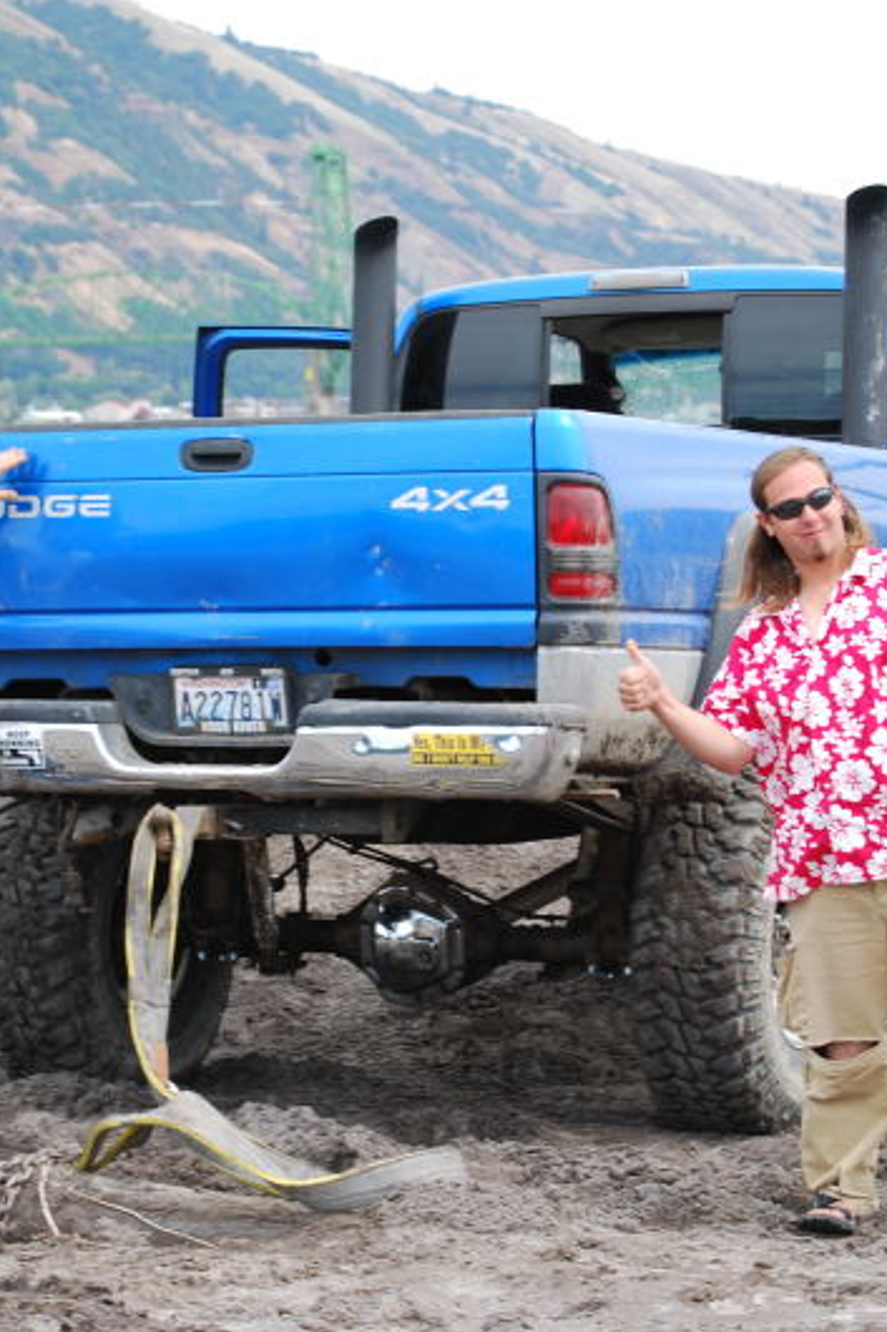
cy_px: 669
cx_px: 319
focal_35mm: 125
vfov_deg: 16.4
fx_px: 4613
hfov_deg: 11.0
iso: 100
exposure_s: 1/160
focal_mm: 55
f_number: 6.3
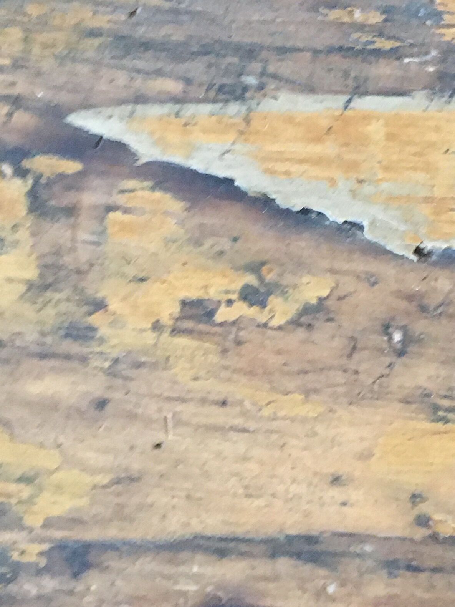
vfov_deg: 26.3
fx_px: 1297
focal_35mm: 74
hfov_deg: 19.5
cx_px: 415
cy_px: 258
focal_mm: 4.15
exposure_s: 1/17
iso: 250
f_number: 2.2
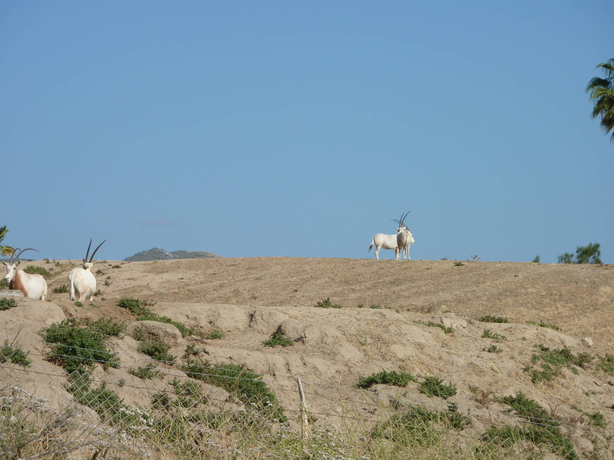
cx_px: 307
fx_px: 2607
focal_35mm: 147
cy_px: 230
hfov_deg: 13.4
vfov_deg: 10.1
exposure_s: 1/640
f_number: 5.6
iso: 80
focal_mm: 24.1
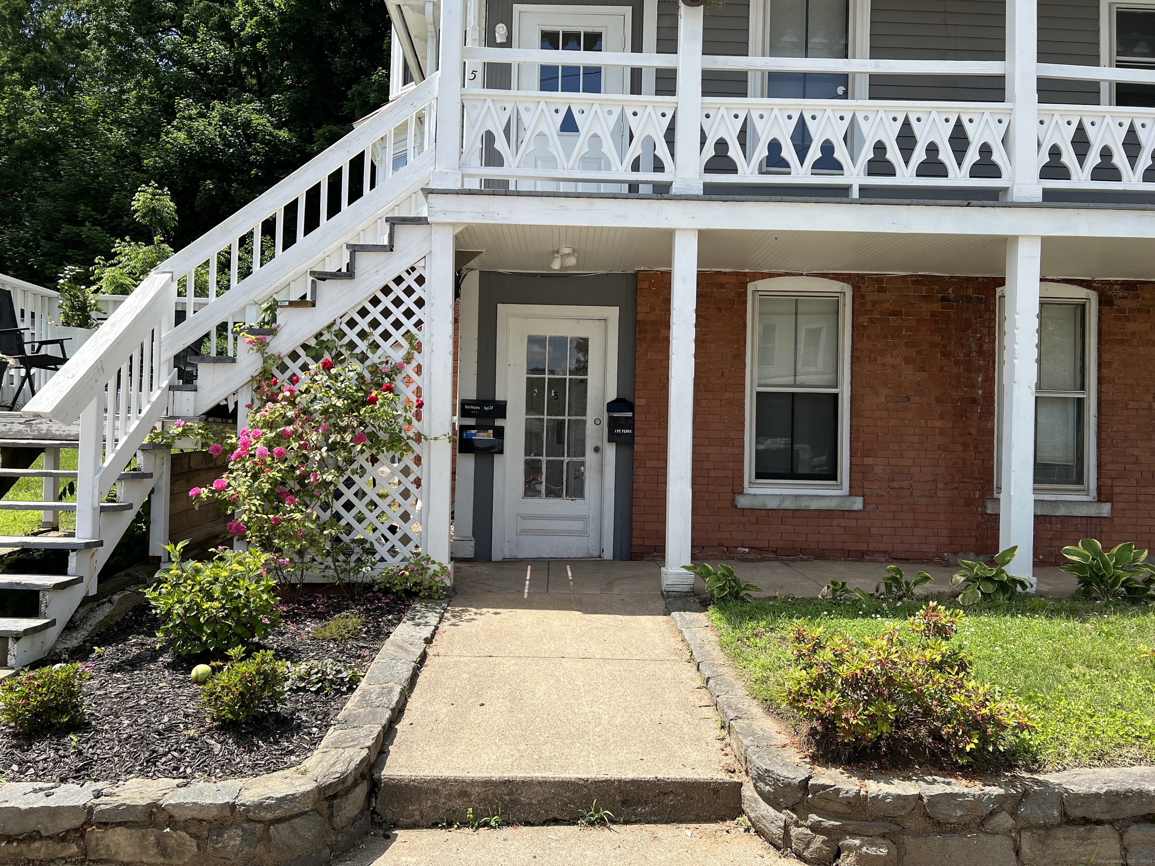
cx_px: 578
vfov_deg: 53.1
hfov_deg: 67.3
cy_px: 433
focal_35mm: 26
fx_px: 868
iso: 50
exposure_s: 1/2457
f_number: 1.5
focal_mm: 5.7
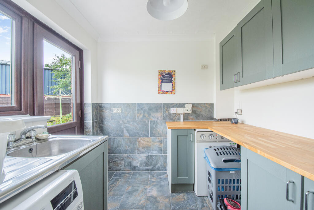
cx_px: 157
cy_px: 105
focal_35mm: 15
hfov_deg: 100.4
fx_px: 131
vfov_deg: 77.3
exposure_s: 1/15
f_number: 8
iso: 320
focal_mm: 10
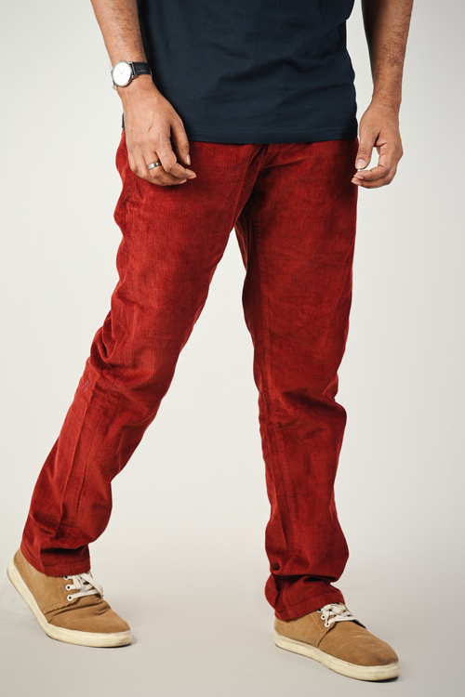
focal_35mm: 155
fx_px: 3003
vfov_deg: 13.2
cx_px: 232
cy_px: 348
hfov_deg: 8.9
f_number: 4
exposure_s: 1/160
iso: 160
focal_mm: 155
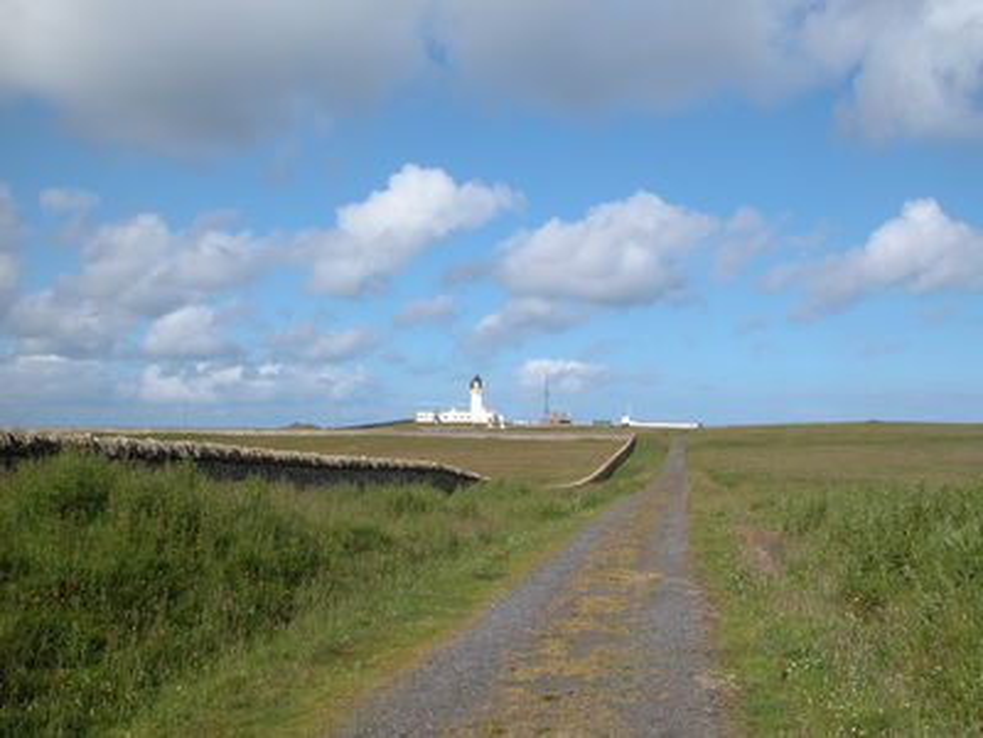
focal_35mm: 35
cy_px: 369
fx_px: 994
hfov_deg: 52.6
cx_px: 492
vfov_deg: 40.7
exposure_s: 1/431
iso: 100
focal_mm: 8.9
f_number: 7.1
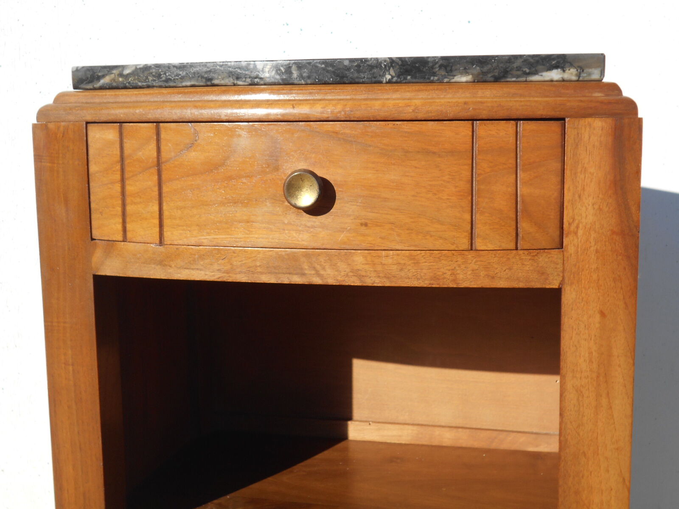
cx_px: 340
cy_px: 254
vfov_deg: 29.1
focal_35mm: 50
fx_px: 981
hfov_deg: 38.2
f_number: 4.5
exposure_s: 1/500
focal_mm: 8.8
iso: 80
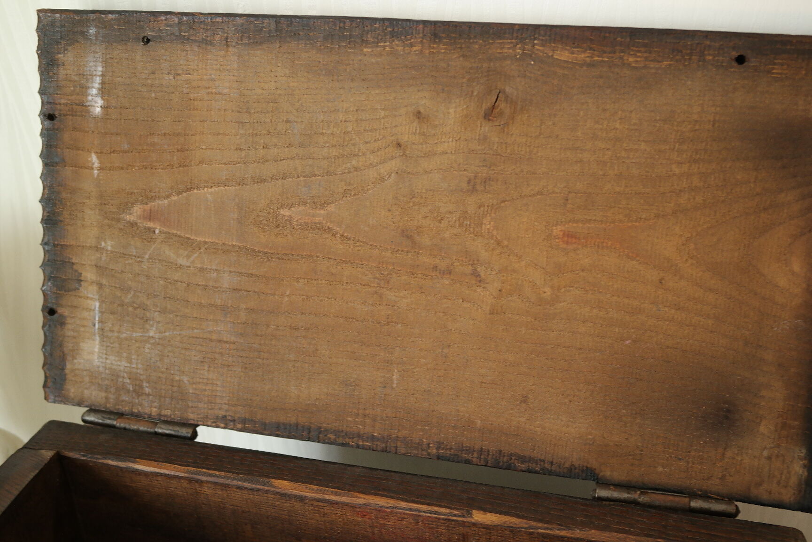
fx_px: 970
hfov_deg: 45.4
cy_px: 271
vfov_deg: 31.2
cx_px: 406
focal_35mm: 43
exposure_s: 1/30
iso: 800
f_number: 6.3
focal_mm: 28
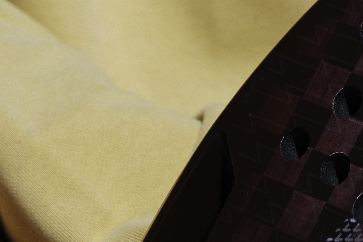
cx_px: 344
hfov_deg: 6.4
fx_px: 3232
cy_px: -102
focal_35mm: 320
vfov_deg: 4.3
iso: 250
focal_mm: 67.1
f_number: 4.5
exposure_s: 1/250
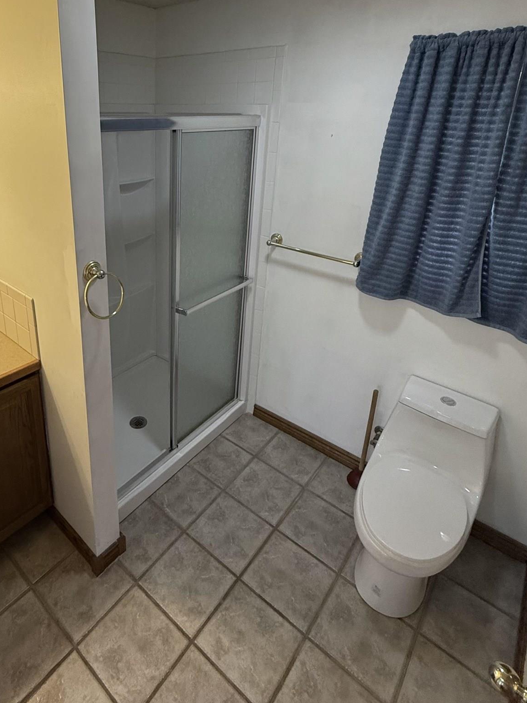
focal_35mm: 21
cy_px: 260
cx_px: 174
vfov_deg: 77.5
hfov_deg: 61.8
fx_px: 426
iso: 250
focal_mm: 2.22
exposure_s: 1/60
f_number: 2.2
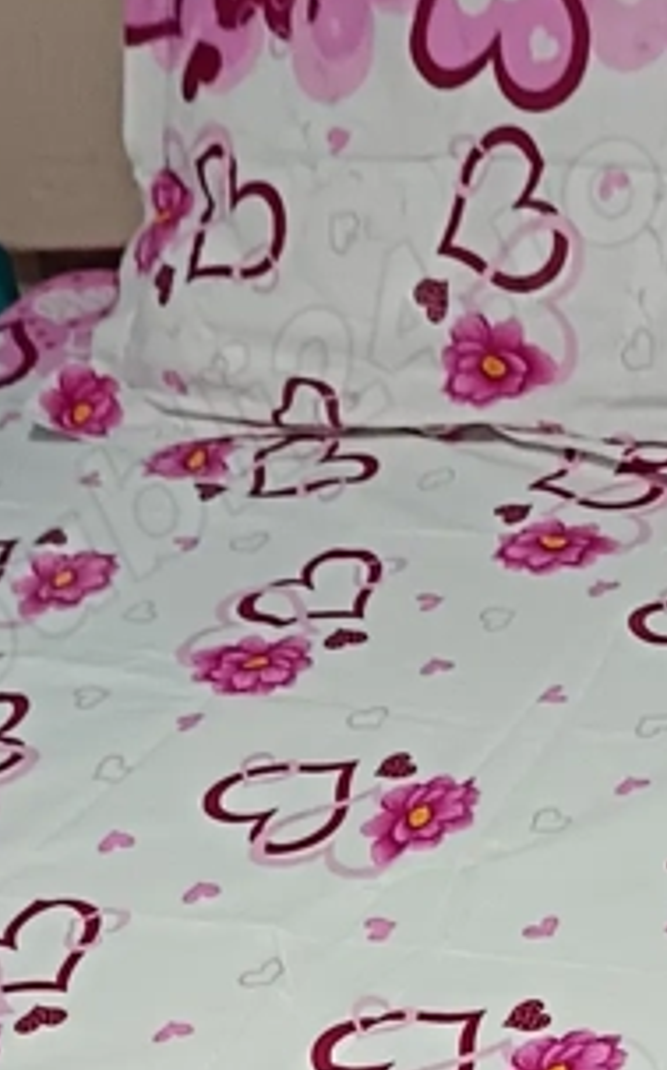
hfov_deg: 11.5
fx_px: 3262
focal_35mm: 112
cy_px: 1511
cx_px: 692
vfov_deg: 17.1
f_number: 1.75
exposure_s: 1/25
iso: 1119
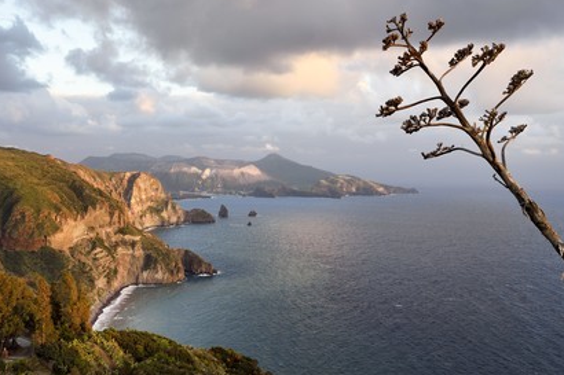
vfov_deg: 32.6
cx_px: 282
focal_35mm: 41
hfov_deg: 47.4
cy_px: 185
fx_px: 642
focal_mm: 40
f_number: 9
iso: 400
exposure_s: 1/125
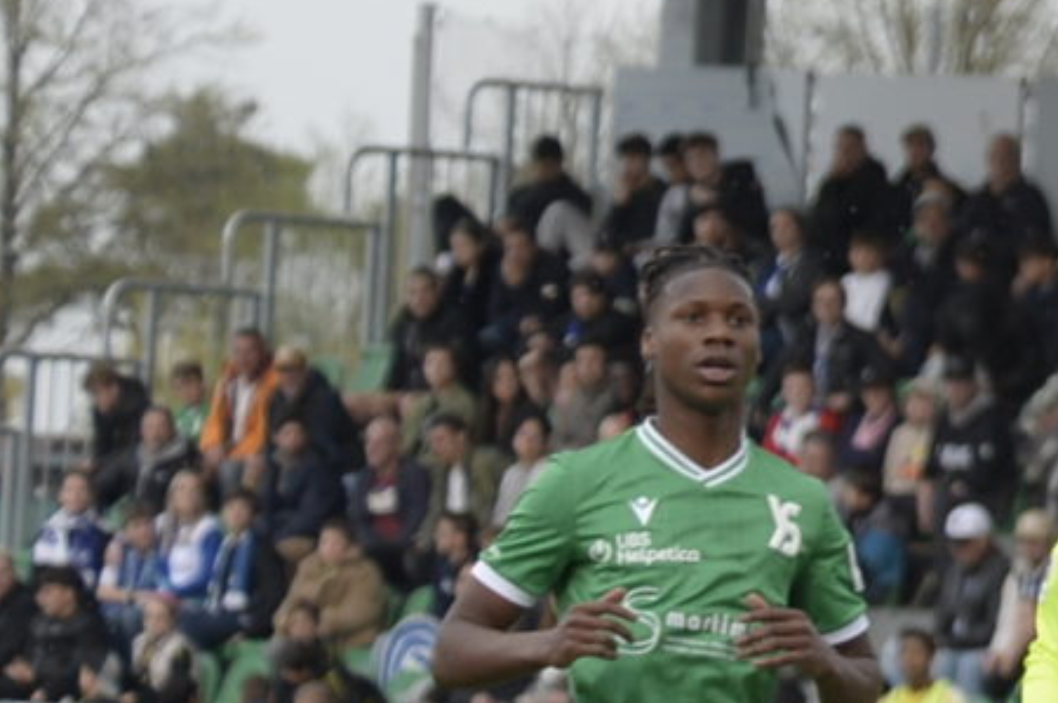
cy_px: -67
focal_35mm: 740
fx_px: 21724
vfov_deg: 1.9
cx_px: 2532
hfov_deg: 2.8
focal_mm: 130
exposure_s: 1/640
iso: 360
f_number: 5
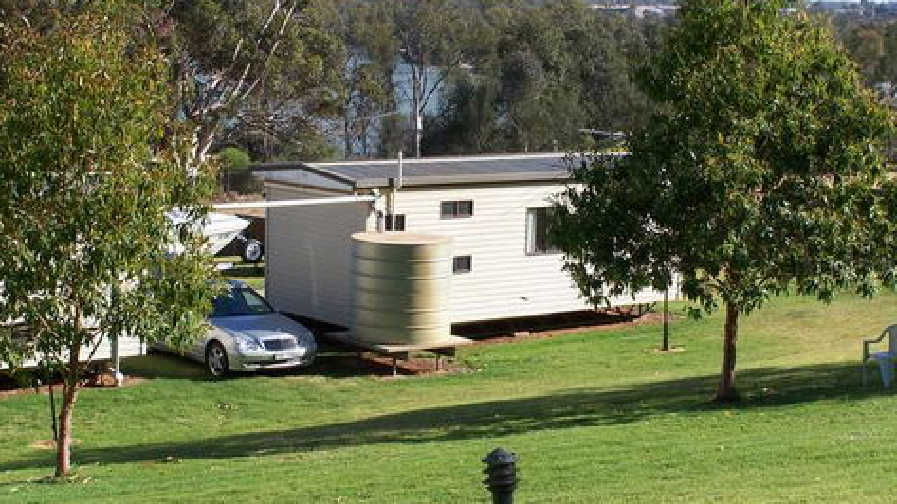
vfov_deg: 14.6
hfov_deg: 25.6
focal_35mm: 83
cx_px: 446
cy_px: 258
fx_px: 1974
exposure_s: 1/350
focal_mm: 12.4
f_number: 4.5
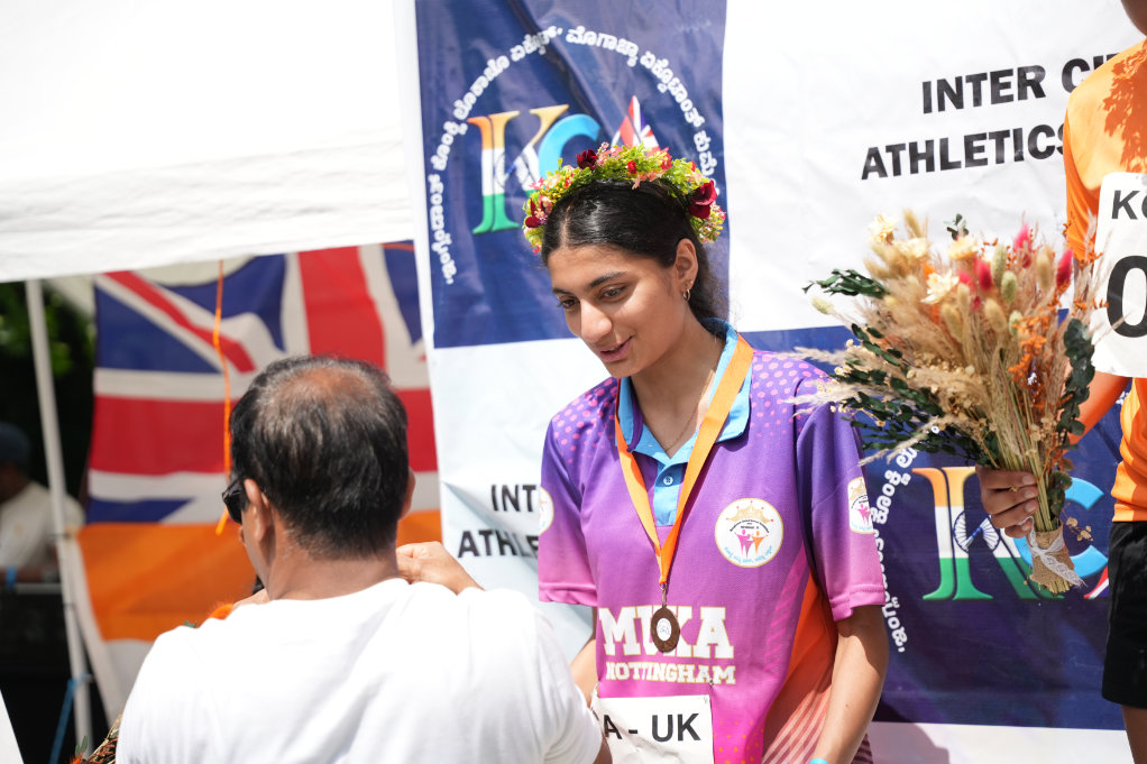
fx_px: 2106
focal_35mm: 66
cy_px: 382
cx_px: 574
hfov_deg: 30.5
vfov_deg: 20.6
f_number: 2.8
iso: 250
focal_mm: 66.1
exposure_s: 1/4000
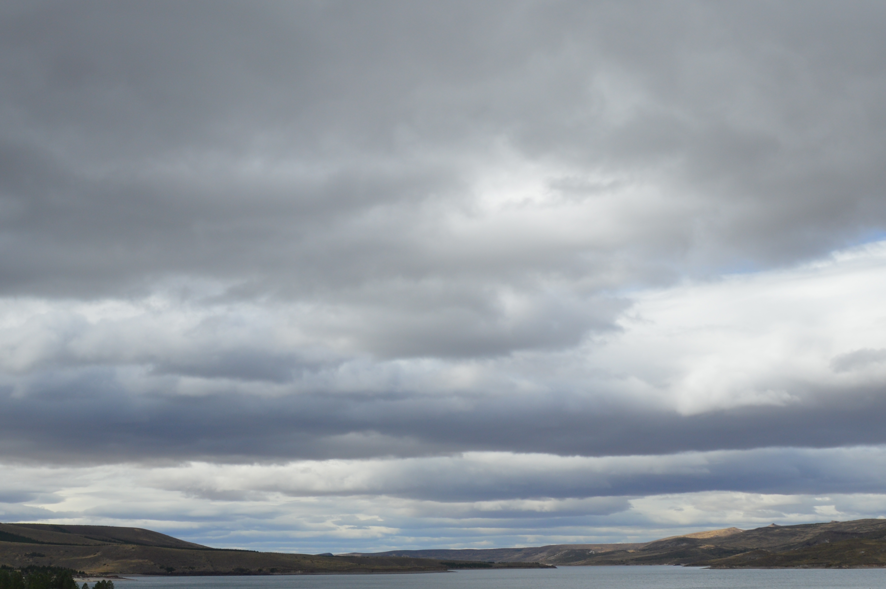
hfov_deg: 38.9
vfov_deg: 26.3
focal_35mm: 51
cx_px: 430
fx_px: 1254
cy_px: 395
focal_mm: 18
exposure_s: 1/320
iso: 100
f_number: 9
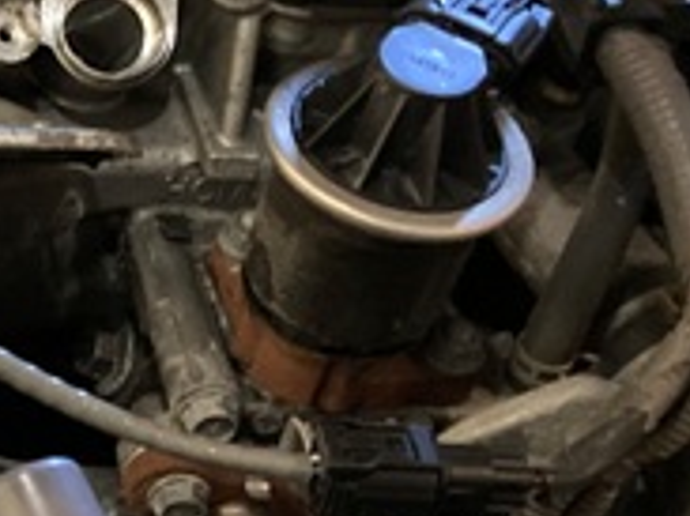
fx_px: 1952
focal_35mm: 98
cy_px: 177
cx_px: -392
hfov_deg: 17.6
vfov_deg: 15.0
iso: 640
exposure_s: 1/20
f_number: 1.8
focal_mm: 3.99
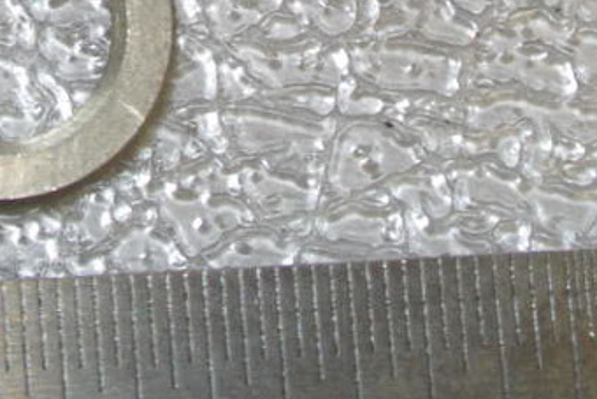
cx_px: -135
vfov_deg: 4.9
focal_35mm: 278
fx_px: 4612
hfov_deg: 7.3
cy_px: -363
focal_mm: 21.9
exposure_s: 1/60
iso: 220
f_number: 5
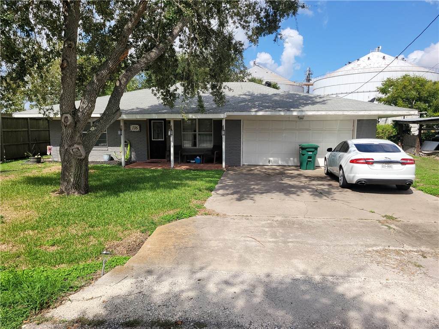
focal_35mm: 26
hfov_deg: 67.3
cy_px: 164
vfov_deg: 53.1
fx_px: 330
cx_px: 220
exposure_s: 1/2671
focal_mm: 5.4
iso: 40
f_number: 1.8
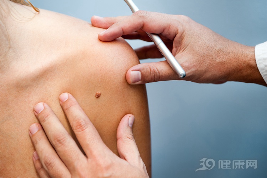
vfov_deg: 24.2
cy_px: 89
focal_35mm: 56
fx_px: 415
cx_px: 134
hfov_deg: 35.7
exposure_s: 1/60
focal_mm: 56
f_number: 3.5
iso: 400
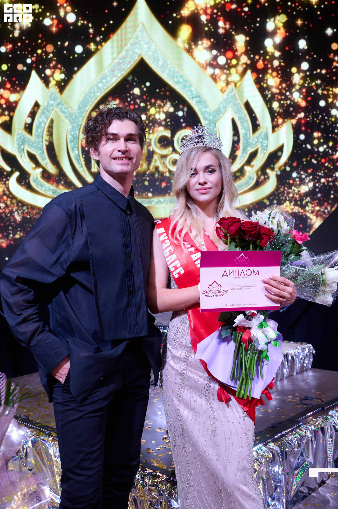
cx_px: 169
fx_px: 522
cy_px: 254
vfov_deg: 51.9
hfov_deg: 35.9
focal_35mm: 37
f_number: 5.6
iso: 1600
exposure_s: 1/250
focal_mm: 37
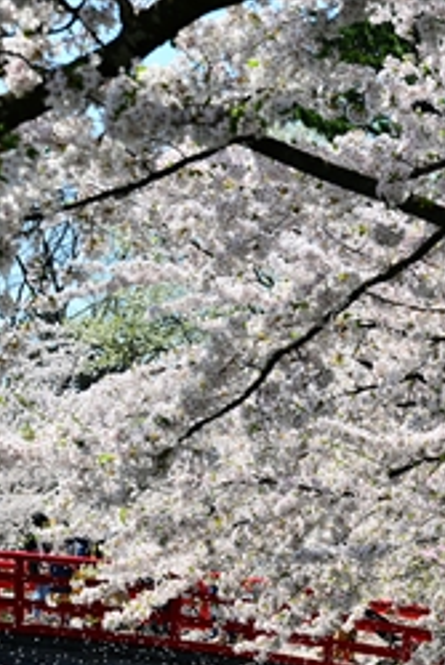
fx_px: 3555
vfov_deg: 10.7
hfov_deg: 7.2
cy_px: 529
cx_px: 342
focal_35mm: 192
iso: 250
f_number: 9
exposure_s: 1/320
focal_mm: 120
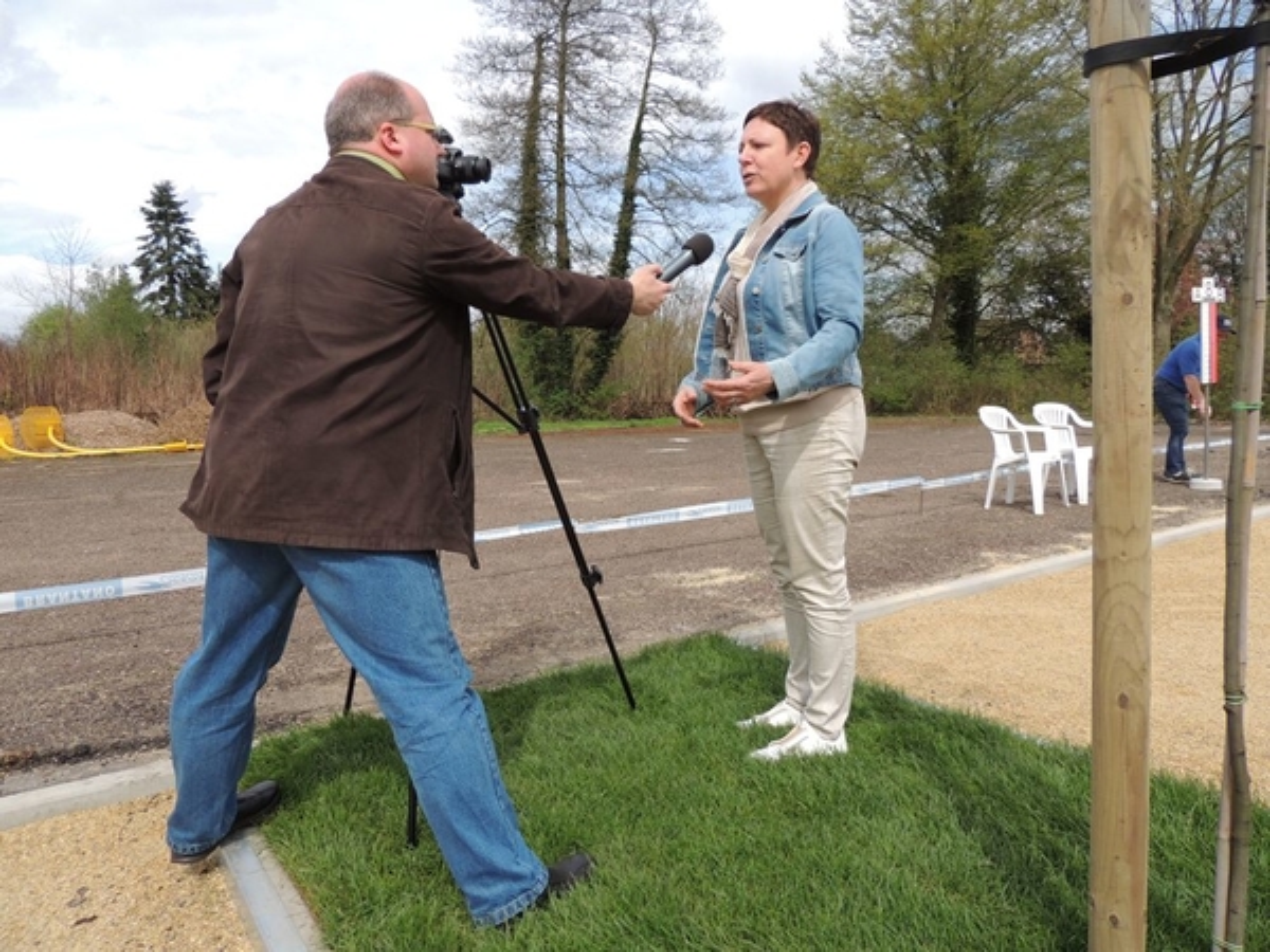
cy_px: 476
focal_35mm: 24
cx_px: 635
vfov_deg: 56.8
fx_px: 881
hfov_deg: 71.6
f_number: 3
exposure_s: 1/800
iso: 100
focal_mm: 4.3
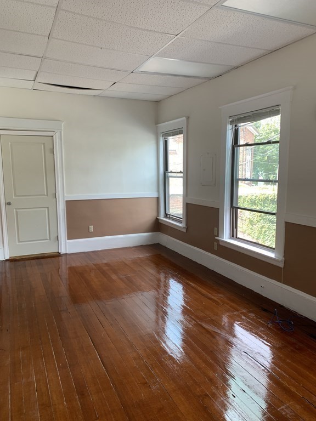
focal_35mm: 26
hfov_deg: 53.1
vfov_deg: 67.3
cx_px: 158
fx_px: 316
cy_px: 210
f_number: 1.8
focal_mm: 4.25
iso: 50
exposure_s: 1/120
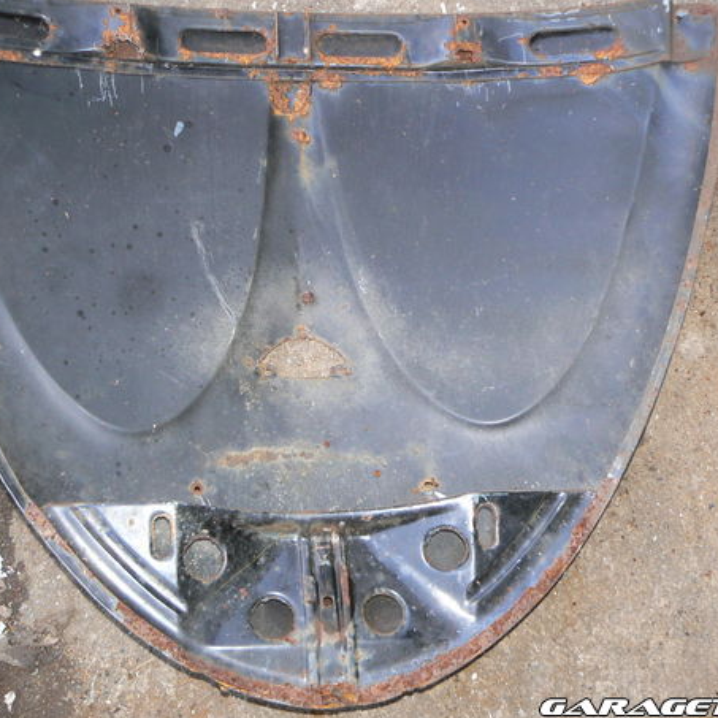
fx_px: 1056
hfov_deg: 37.5
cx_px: 304
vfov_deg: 37.5
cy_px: 342
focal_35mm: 45
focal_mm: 6
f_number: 2.8
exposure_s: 1/25
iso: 100
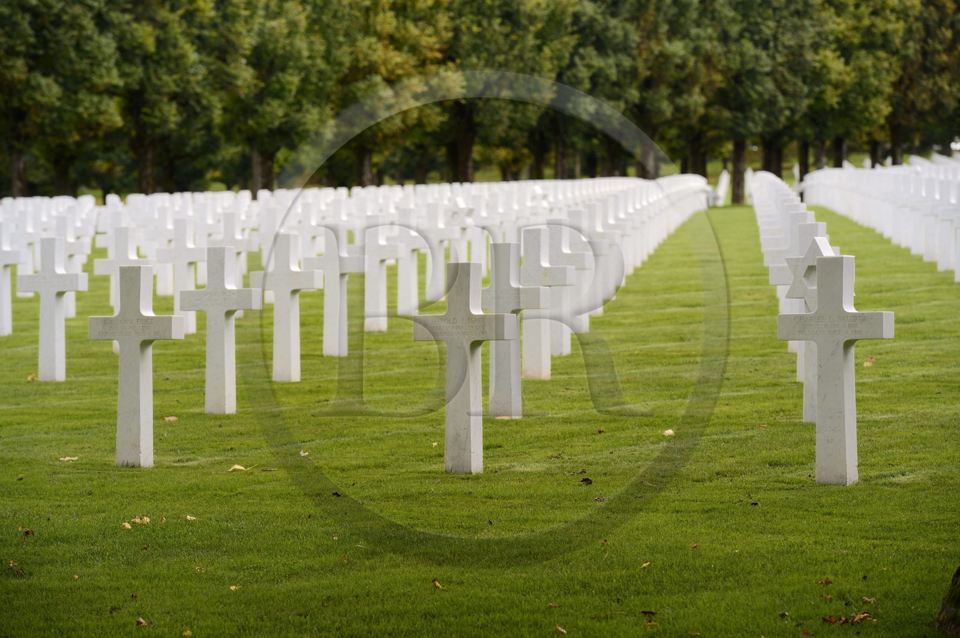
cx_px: 480
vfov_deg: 8.1
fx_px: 4529
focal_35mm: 170
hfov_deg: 12.1
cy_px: 319
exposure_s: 1/250
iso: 400
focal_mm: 170
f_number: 7.1
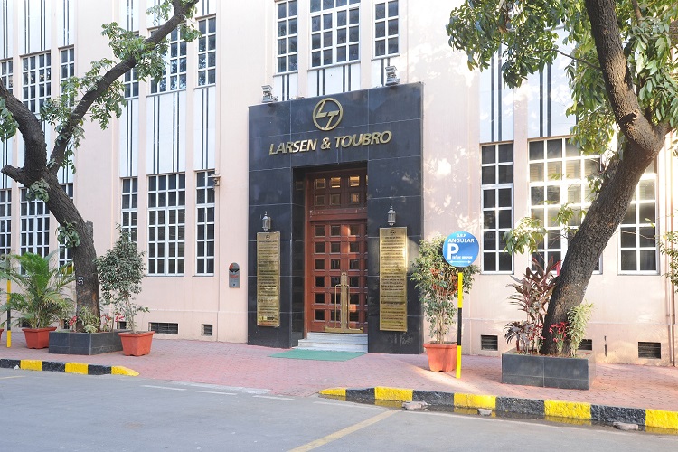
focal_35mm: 24
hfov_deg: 73.7
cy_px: 226
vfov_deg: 53.1
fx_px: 452
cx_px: 339
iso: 200
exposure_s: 1/3
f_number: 11
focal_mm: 24
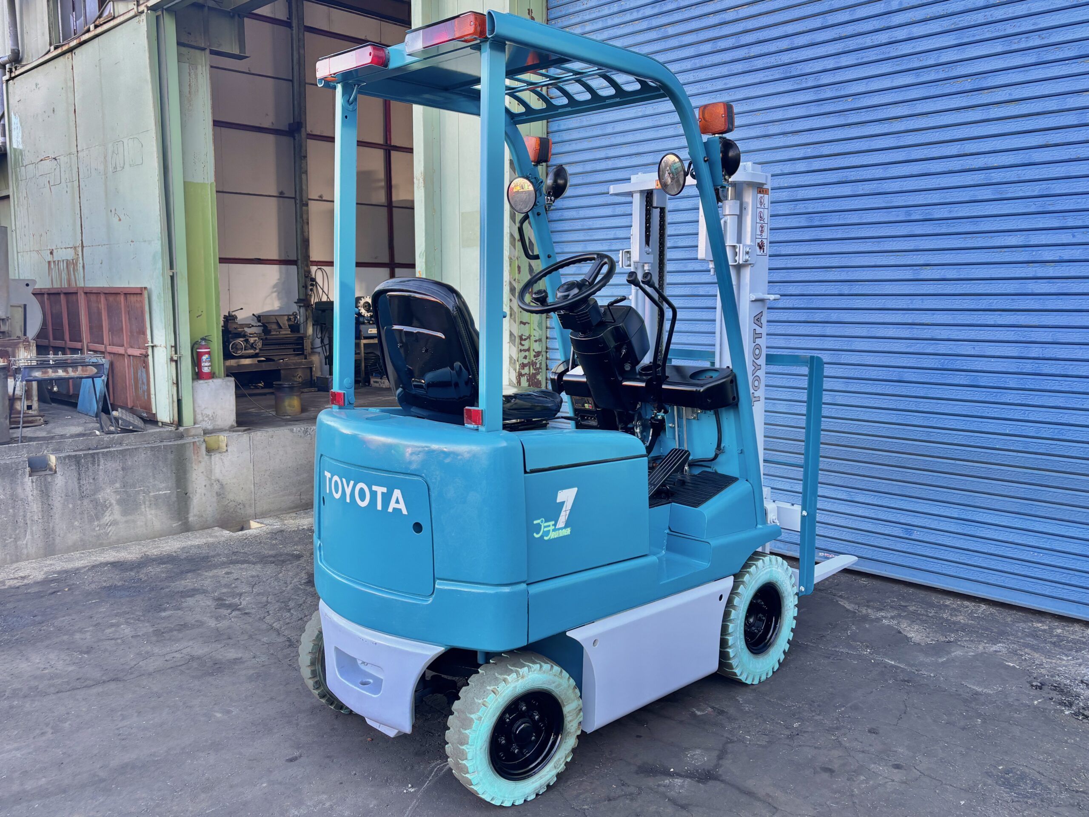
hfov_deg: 67.3
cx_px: 544
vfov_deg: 53.1
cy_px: 408
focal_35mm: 26
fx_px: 818
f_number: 1.6
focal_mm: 5.96
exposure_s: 1/141
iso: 40
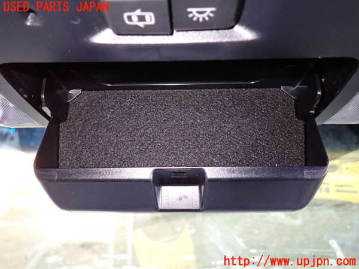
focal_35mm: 25
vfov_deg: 54.9
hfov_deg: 69.4
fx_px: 259
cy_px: 134
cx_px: 180
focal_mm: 4.5
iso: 800
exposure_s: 1/30
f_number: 2
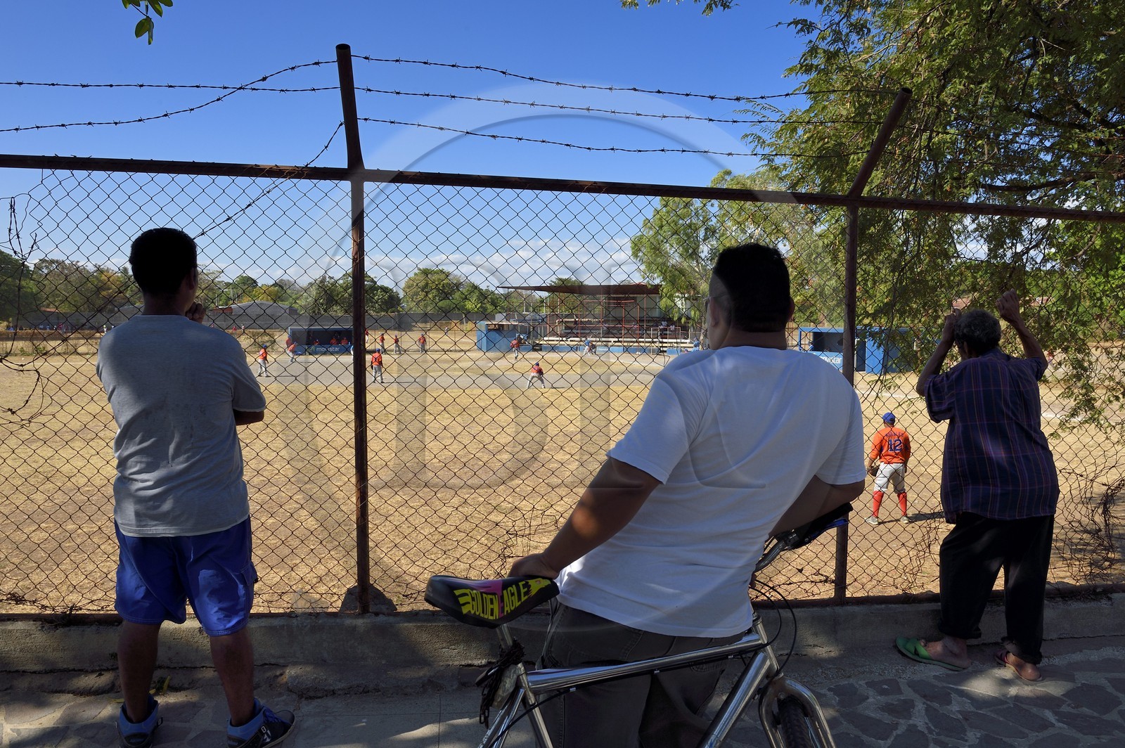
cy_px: 374
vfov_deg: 53.1
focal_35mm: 24
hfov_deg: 73.8
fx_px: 749
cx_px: 562
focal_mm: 24
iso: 200
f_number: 14
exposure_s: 1/200
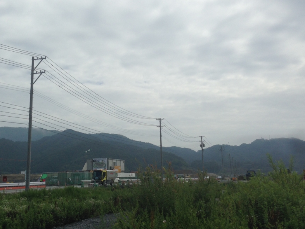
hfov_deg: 43.6
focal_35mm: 43
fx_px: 379
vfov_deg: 33.6
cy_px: 117
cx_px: 119
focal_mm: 4.12
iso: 50
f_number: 2.4
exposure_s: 1/3623
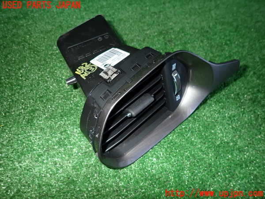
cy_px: 100
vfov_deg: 54.9
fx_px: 191
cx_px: 132
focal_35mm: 25
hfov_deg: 69.4
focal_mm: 4.5
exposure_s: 1/30
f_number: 5.6
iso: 320
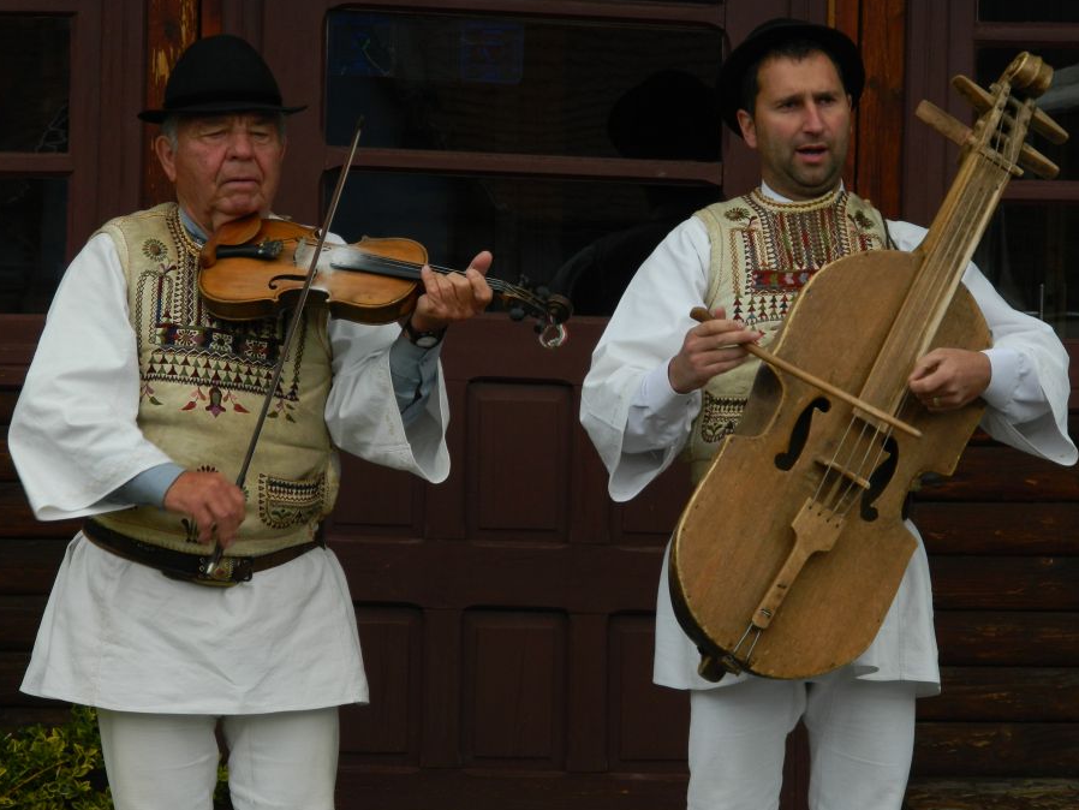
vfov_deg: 8.7
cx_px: 543
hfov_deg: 11.6
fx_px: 5332
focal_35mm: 171
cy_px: 453
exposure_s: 1/200
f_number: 4.9
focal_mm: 27
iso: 80
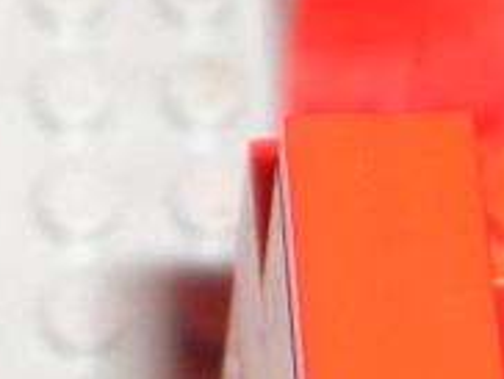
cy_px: 14
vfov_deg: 5.4
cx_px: 310
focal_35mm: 274
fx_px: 3995
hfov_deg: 7.2
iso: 100
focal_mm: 8
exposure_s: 1/60
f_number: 4.8
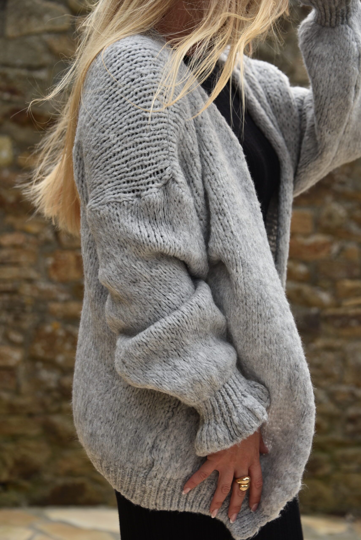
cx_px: 180
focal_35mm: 85
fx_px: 1277
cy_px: 270
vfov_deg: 23.9
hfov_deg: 16.1
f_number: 5.6
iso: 200
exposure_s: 1/500
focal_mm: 85
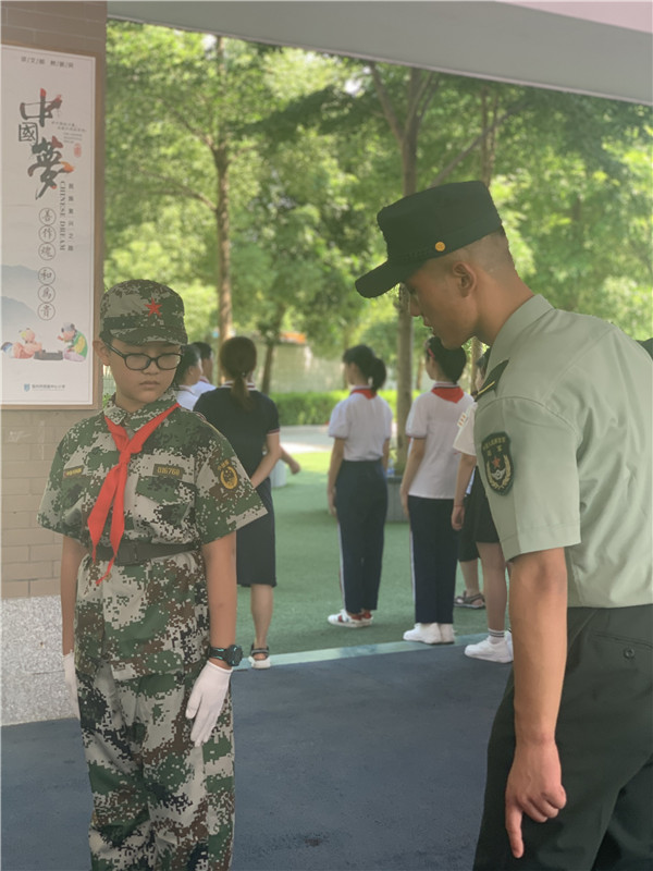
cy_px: 436
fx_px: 1308
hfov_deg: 28.0
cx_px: 326
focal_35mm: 52
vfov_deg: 36.8
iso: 50
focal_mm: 6
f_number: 2.4
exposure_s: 1/122
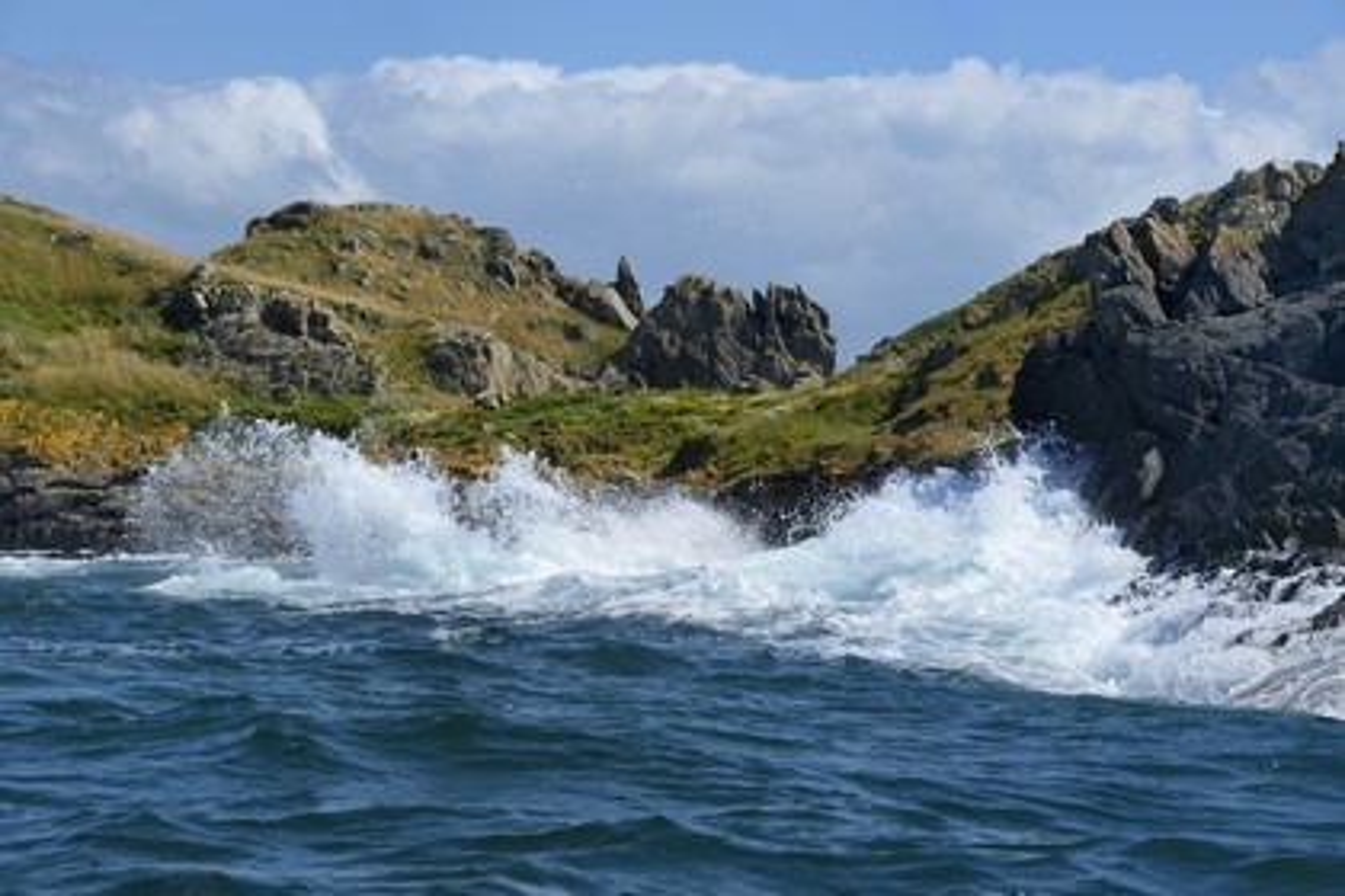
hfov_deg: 16.4
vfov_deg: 11.0
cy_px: 448
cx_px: 672
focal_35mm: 125
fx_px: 4670
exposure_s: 1/1000
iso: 400
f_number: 13
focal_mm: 125
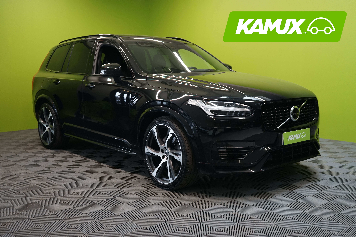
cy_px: 118
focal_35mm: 39
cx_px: 178
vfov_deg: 34.2
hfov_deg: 49.6
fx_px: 386
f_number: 4.5
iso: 800
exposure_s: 1/30
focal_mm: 39
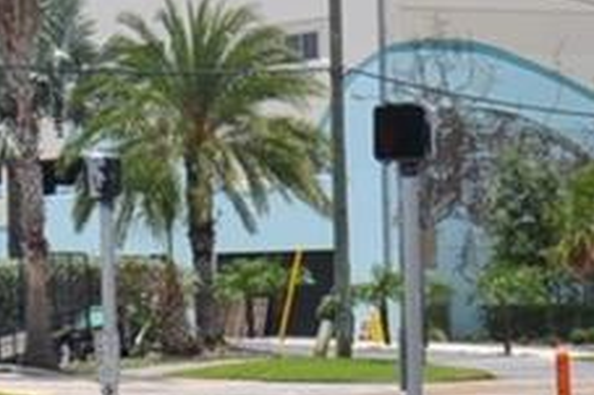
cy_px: -288
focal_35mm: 254
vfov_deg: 5.3
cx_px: -110
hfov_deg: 8.0
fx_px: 4188
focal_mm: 24
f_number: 8
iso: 100
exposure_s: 1/250
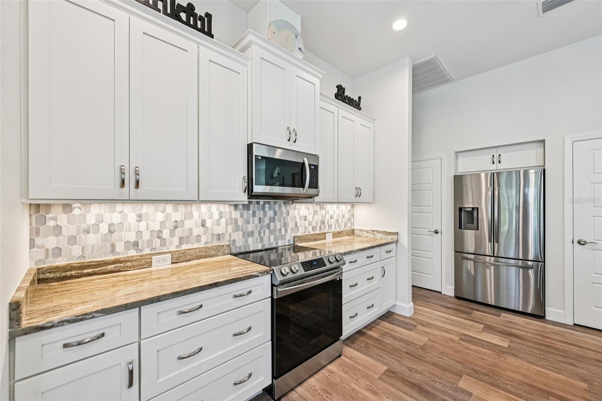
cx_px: 301
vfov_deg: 81.2
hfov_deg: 104.3
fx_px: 234
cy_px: 200
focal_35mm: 14
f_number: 8
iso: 400
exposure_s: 1/40
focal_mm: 14
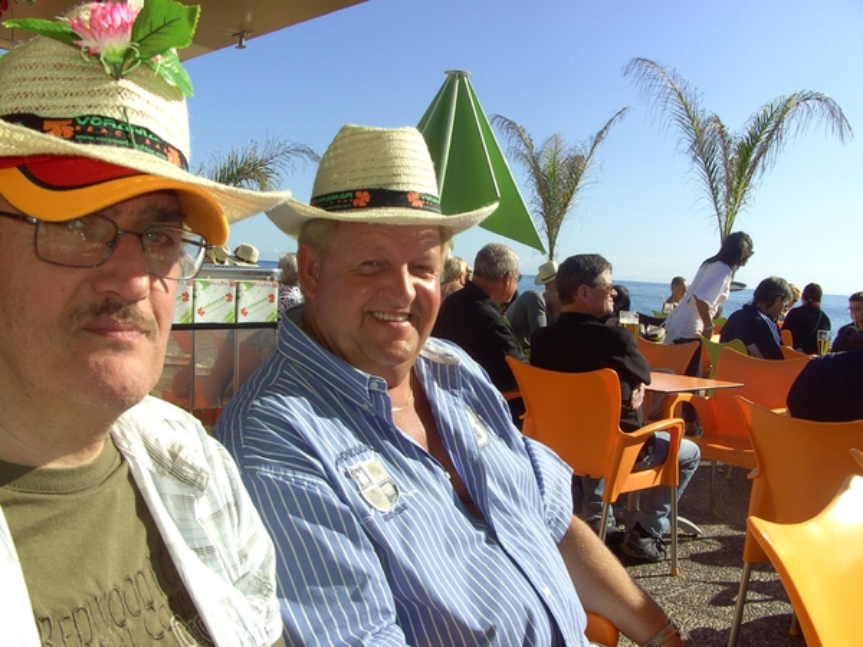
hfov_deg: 50.1
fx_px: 922
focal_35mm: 37
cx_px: 432
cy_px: 324
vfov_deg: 38.7
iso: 80
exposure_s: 1/500
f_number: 5.6
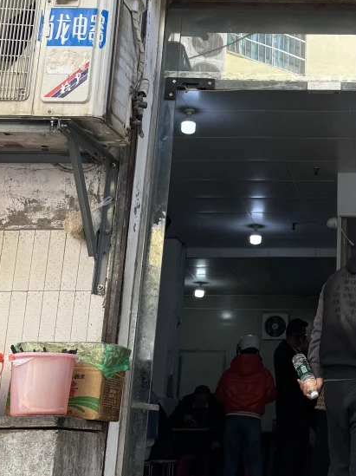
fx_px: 865
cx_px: 366
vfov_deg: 30.6
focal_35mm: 63
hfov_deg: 22.3
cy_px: 170
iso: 64
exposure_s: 1/186
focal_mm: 6.76
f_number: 1.78
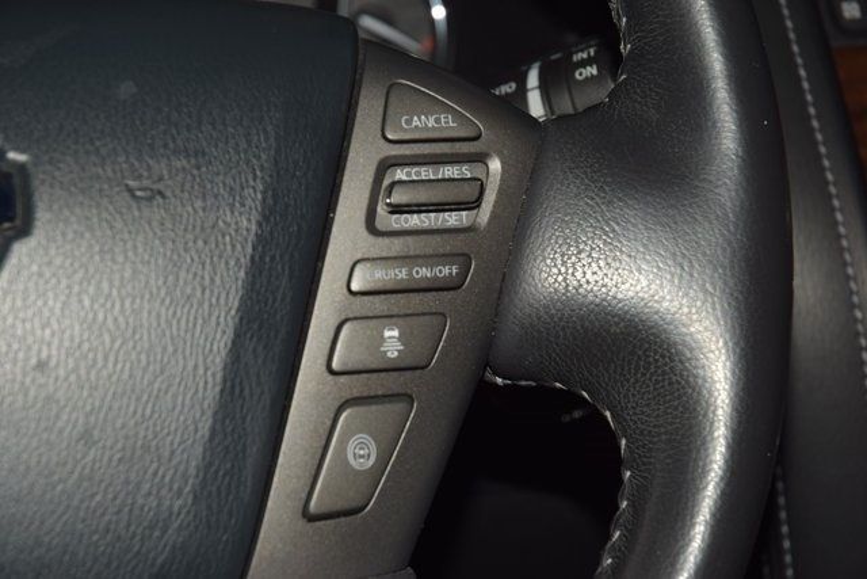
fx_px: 2529
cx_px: 434
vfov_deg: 13.0
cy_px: 290
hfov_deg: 19.5
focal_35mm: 105
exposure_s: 1/125
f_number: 8
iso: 100
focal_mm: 70
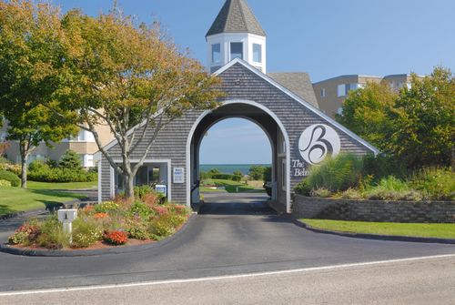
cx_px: 228
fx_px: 532
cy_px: 152
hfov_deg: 46.3
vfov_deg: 32.0
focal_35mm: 42
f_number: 10
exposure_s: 1/40
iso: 160
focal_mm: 28
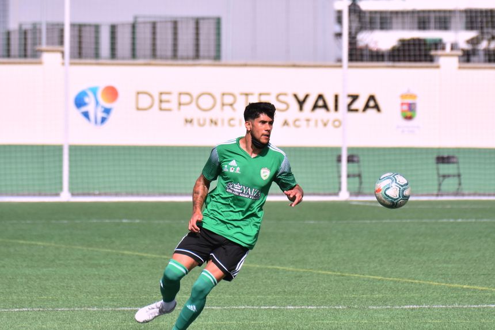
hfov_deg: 5.1
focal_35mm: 405
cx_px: 248
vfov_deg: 3.4
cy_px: 165
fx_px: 5570
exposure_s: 1/4000
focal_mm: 270
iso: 800
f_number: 8
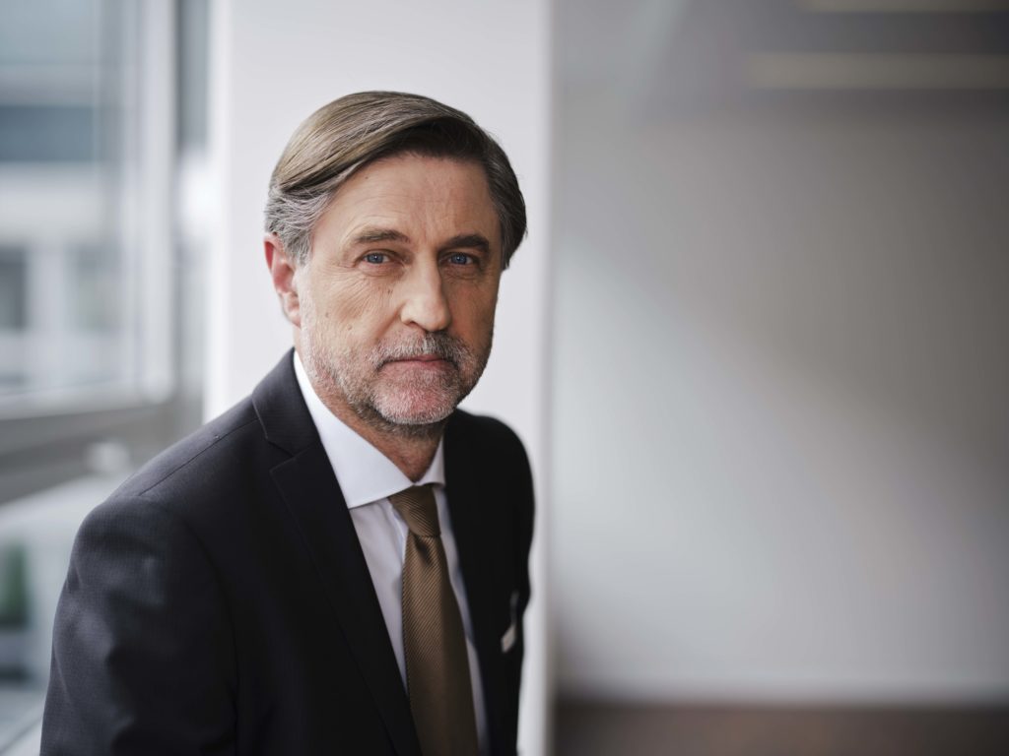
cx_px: 504
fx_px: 1836
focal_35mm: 63
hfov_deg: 30.7
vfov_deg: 23.3
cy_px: 378
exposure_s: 1/125
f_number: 2
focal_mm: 80
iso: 50
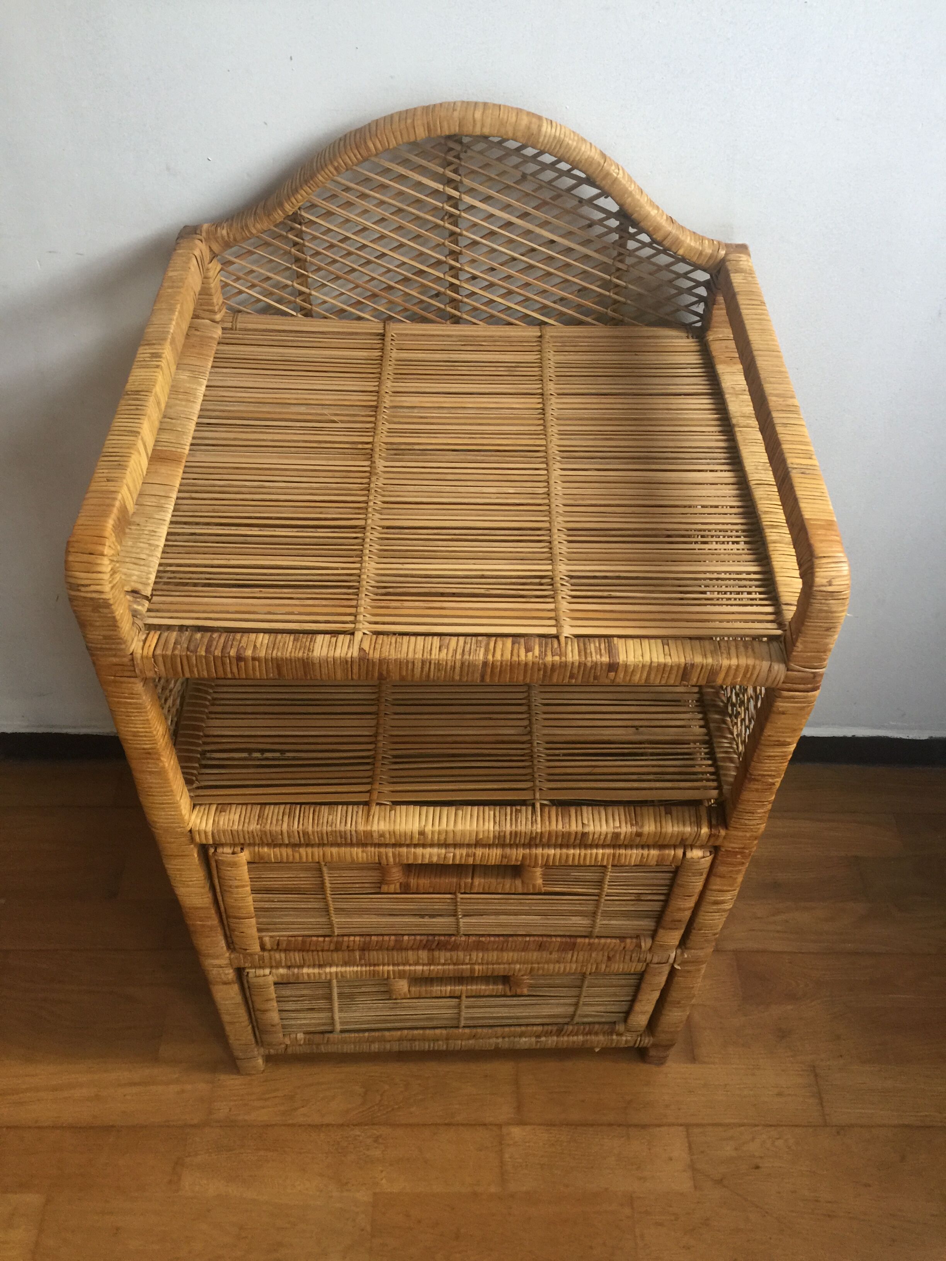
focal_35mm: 29
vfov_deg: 61.7
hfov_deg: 48.2
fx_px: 1057
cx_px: 473
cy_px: 630
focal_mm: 4.15
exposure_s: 1/17
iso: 64
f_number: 2.2
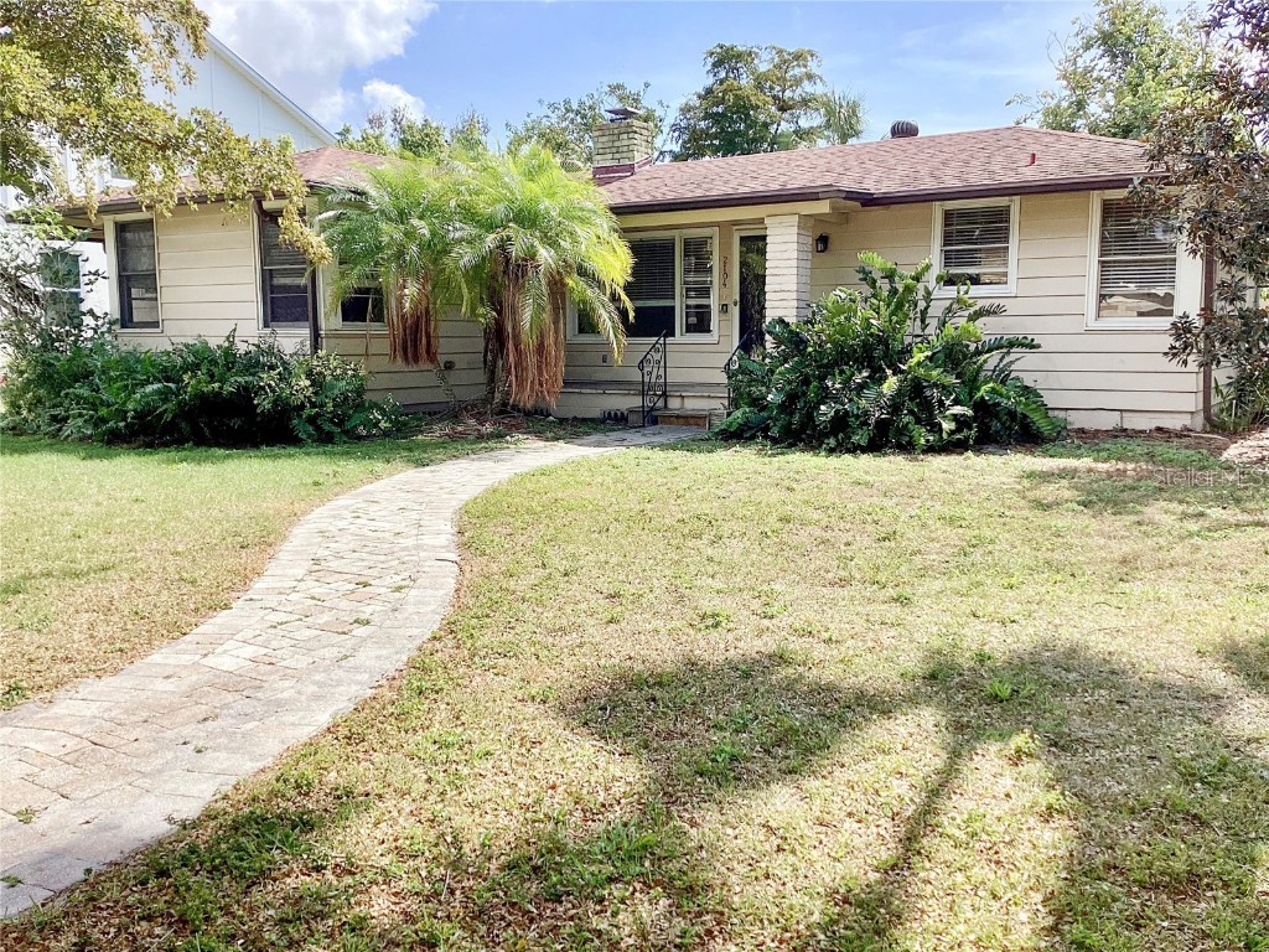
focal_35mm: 31
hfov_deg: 58.4
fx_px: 1136
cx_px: 634
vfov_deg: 45.4
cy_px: 476
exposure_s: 1/799
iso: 25
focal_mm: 3.3
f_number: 2.4
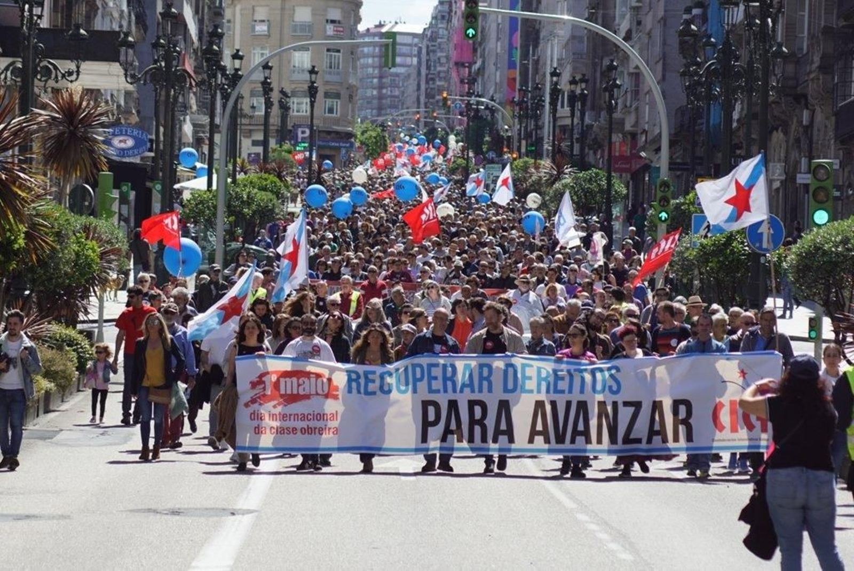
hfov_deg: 11.4
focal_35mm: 180
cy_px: 286
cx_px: 427
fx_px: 4273
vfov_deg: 7.6
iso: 100
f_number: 6.3
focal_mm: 120
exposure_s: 1/320
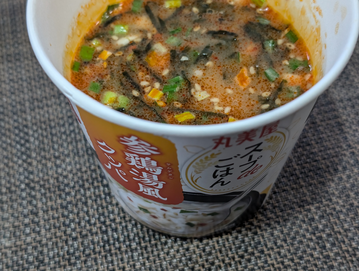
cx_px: 180
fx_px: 509
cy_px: 136
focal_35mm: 49
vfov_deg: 29.7
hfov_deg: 38.9
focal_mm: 6.9
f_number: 1.68
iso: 193
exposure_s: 1/49.2
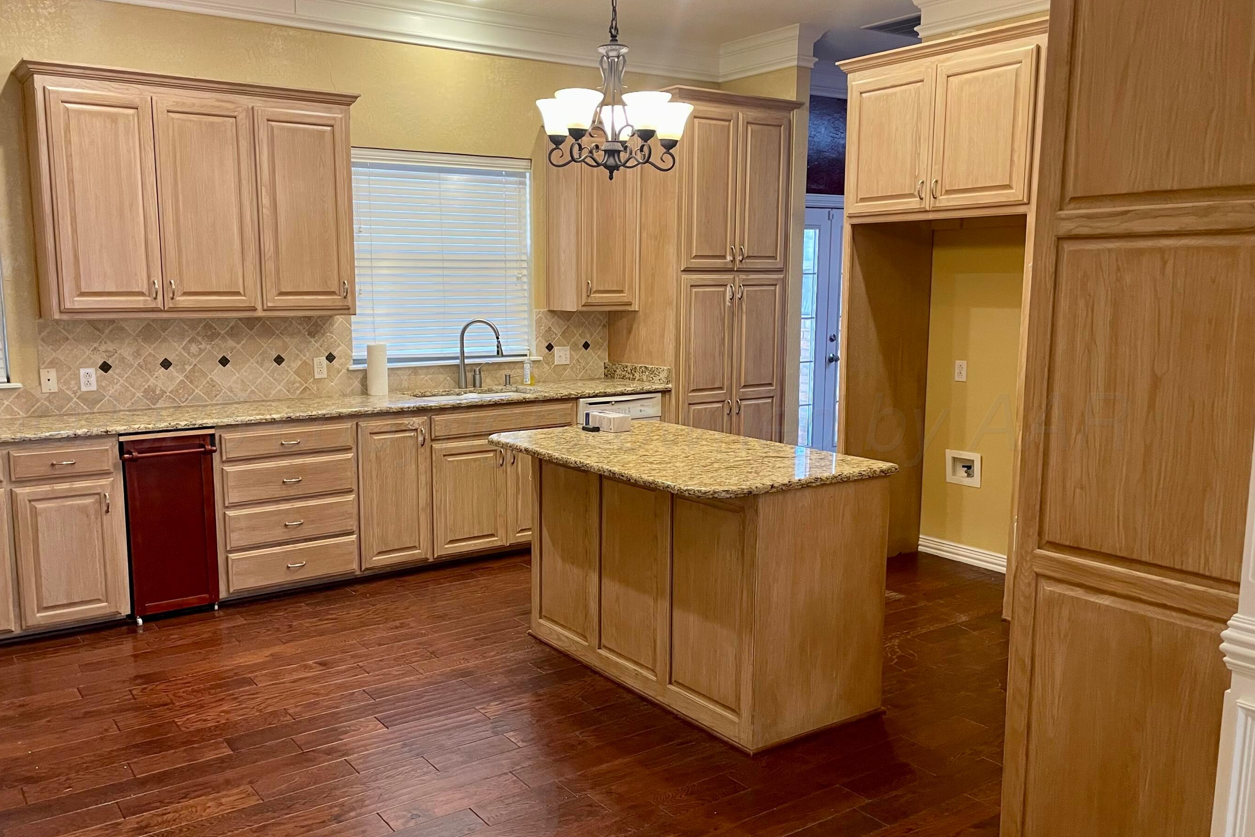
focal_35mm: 30
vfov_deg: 43.6
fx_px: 1046
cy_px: 429
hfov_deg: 61.8
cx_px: 574
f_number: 1.6
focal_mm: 4.2
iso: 200
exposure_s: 1/60
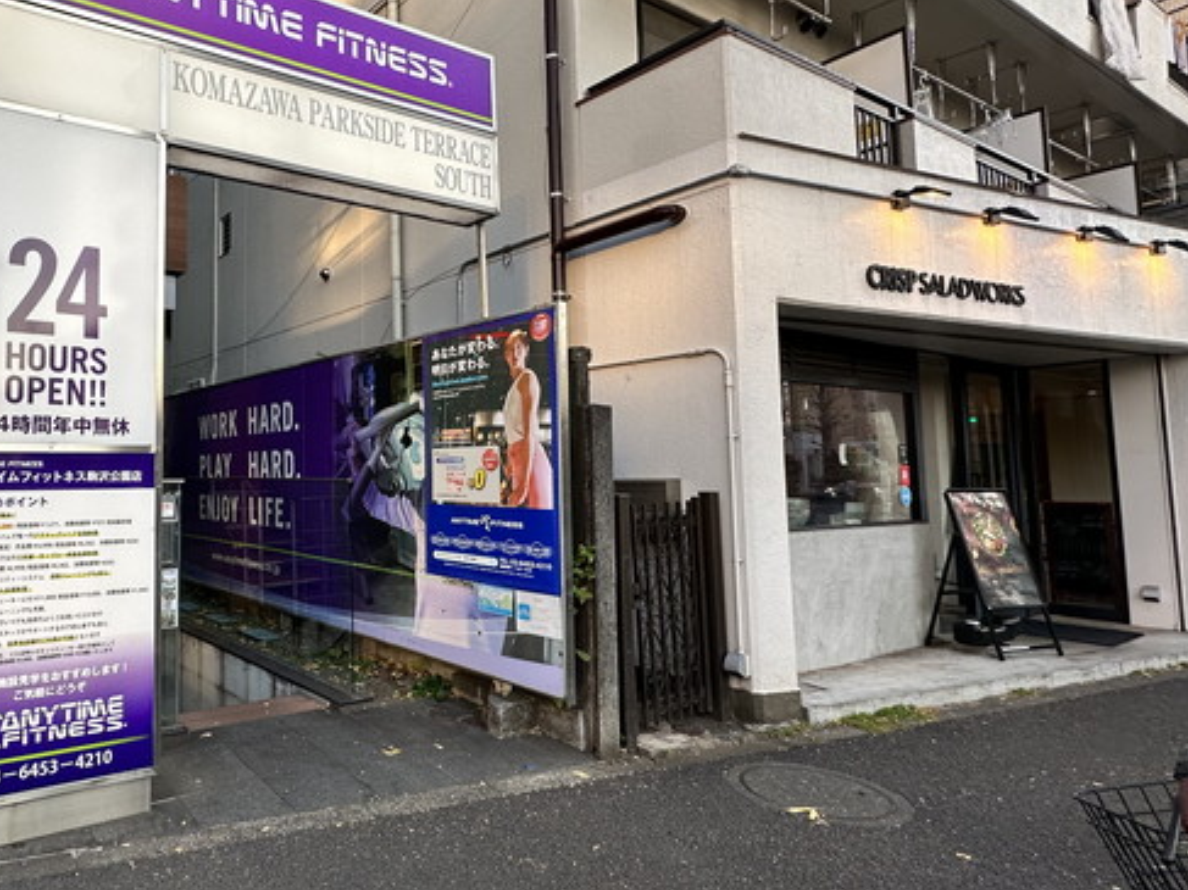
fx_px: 789
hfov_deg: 68.4
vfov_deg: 58.8
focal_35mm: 23
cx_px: 276
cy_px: 412
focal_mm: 2.22
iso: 40
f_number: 2.2
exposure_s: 1/206
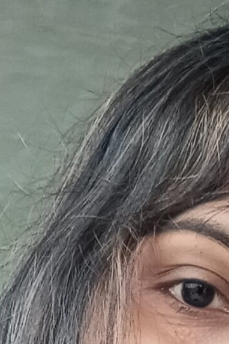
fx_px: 1220
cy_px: 506
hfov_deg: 10.7
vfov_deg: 14.9
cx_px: 89
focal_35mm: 128
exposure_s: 1/137
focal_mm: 2.77
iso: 56
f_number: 2
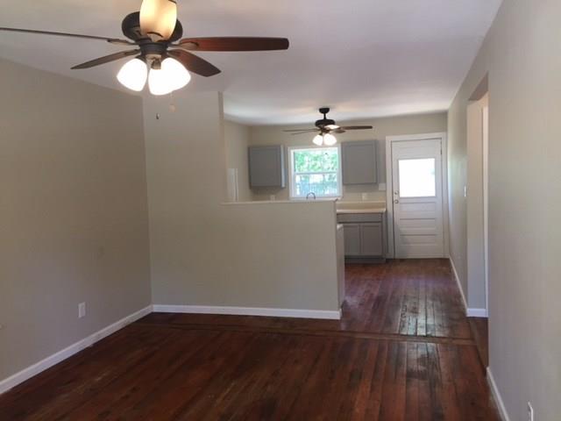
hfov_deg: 61.7
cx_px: 280
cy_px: 210
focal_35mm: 29
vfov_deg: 48.2
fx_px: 470
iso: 50
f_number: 2.2
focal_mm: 4.15
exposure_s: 1/30
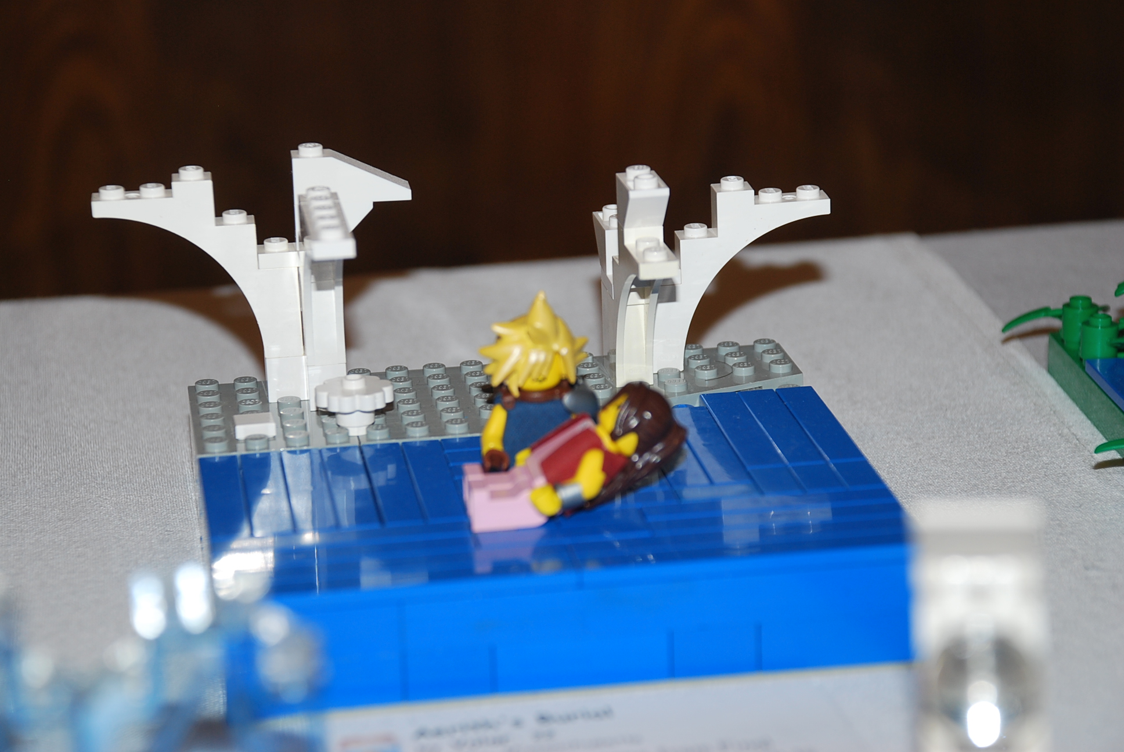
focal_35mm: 105
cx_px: 562
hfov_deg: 19.4
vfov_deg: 13.1
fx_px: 3282
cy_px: 376
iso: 200
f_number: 5.6
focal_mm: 70
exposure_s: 1/60
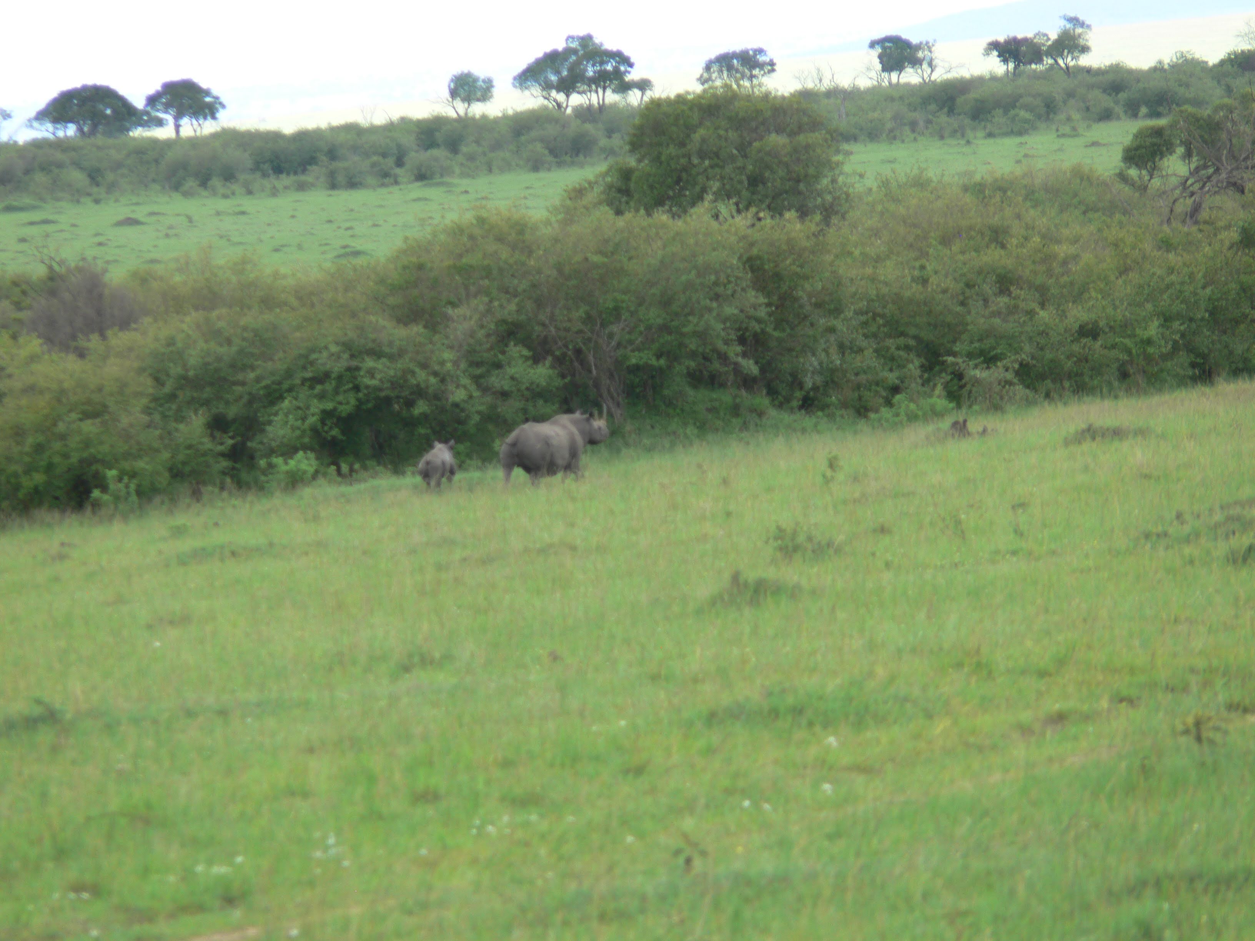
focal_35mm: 420
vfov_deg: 3.5
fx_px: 15227
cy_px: 470
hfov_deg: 4.7
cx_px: 628
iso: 80
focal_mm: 88.8
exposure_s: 1/100
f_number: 4.5
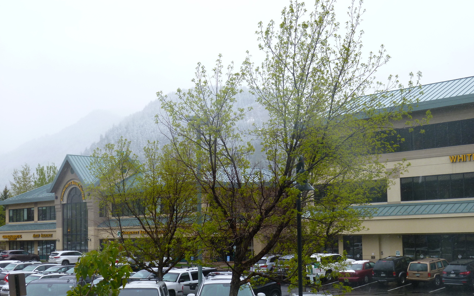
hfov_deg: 39.6
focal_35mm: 51
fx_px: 659
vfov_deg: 25.3
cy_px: 176
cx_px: 237
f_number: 4.3
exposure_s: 1/125
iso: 80
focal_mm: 8.6
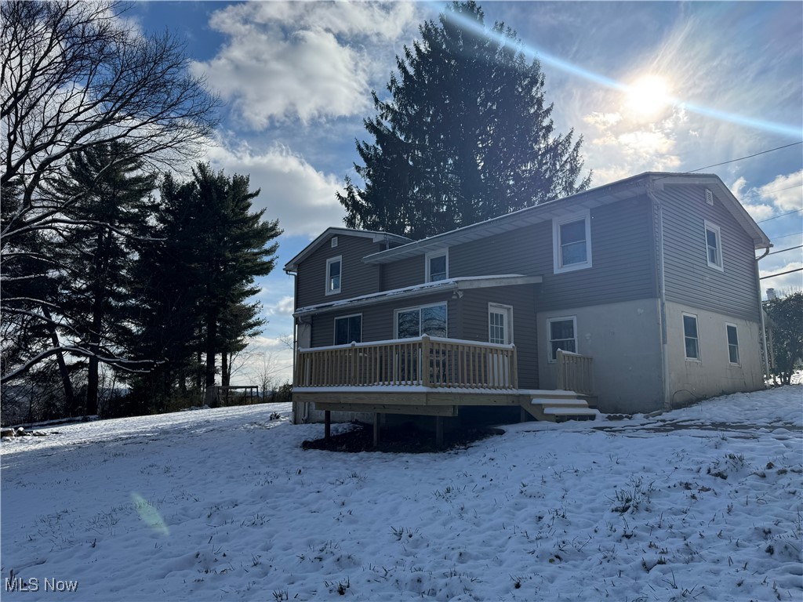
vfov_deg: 56.8
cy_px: 301
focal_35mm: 24
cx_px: 402
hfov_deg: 71.6
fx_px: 557
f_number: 1.78
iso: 80
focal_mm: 6.76
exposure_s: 1/9009
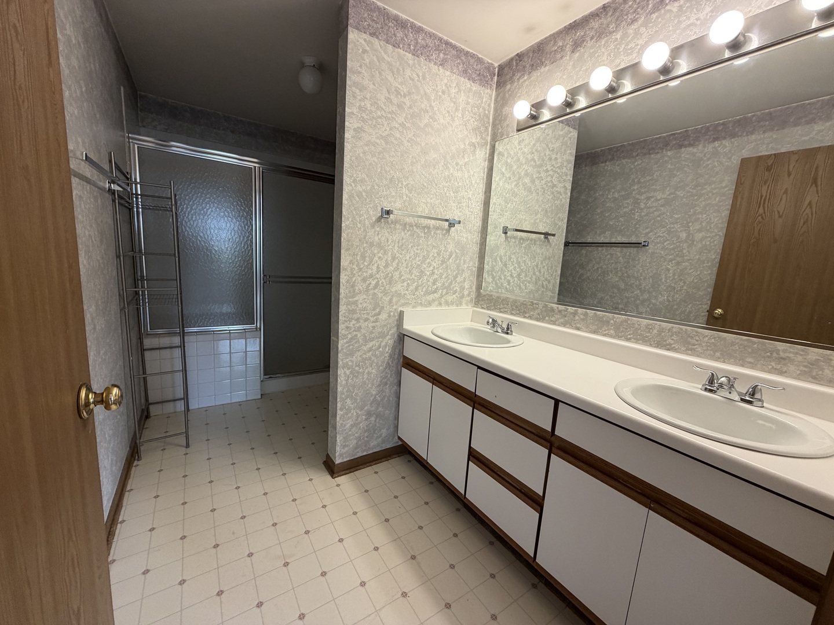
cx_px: 417
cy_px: 312
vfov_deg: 85.7
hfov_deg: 102.1
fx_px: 337
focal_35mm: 14
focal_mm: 2.22
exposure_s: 1/60
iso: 200
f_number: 2.2
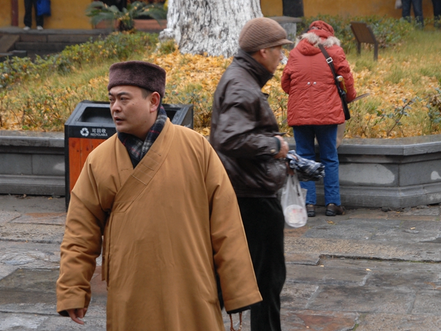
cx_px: 196
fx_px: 841
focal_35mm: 66
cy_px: 159
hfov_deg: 29.4
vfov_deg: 22.3
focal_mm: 32
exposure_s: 1/60
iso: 200
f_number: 4
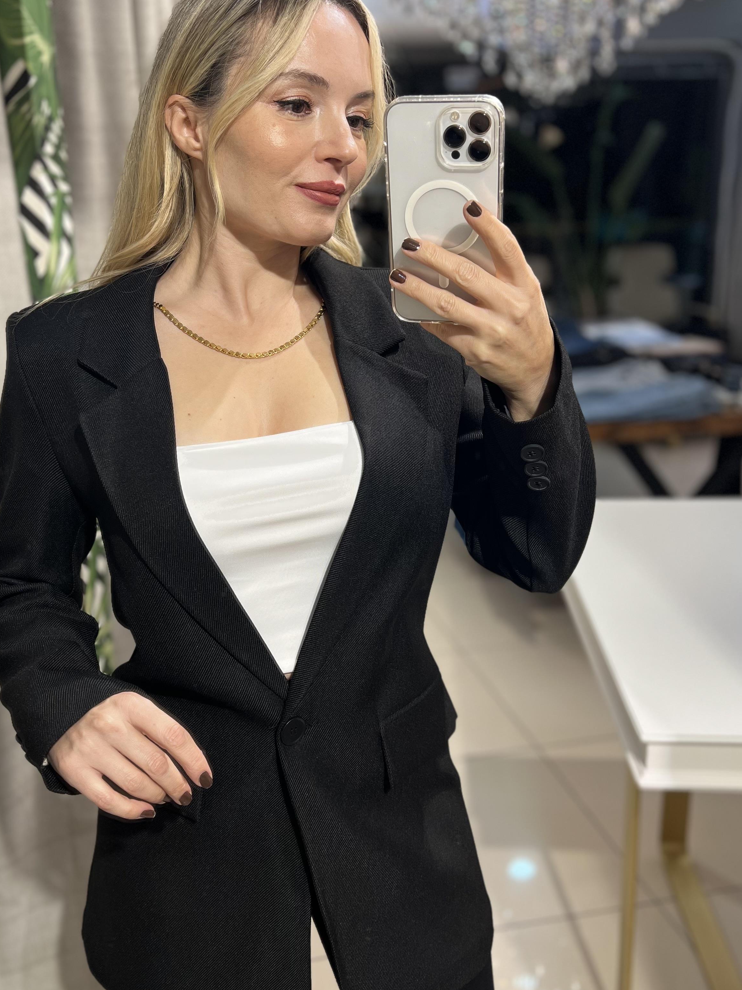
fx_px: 972
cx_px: 303
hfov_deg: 41.6
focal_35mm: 34
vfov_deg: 54.0
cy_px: 480
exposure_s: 1/100
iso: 40
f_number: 1.5
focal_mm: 5.7
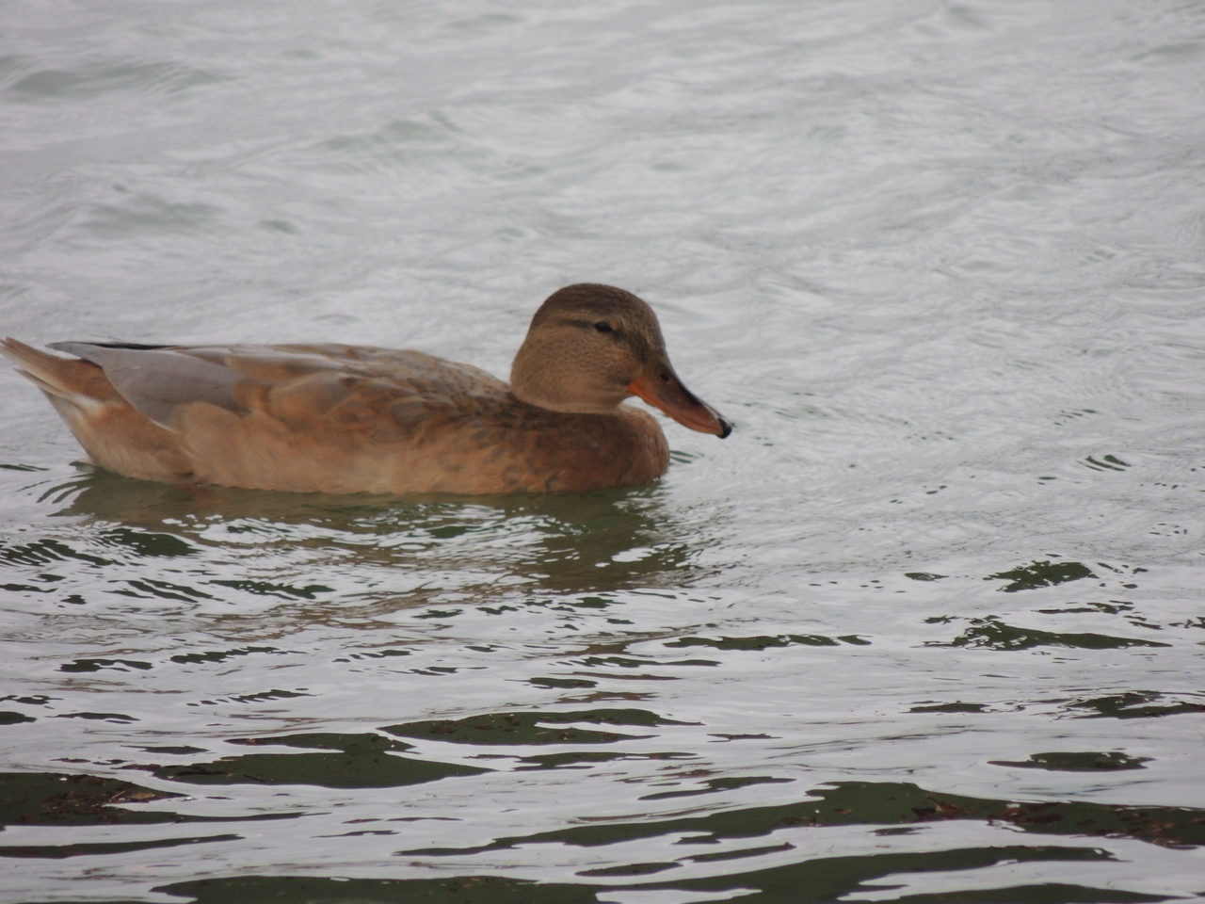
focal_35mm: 1000
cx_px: 602
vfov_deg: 1.5
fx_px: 34810
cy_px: 452
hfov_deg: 2.0
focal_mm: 180
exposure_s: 1/640
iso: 400
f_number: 5.9
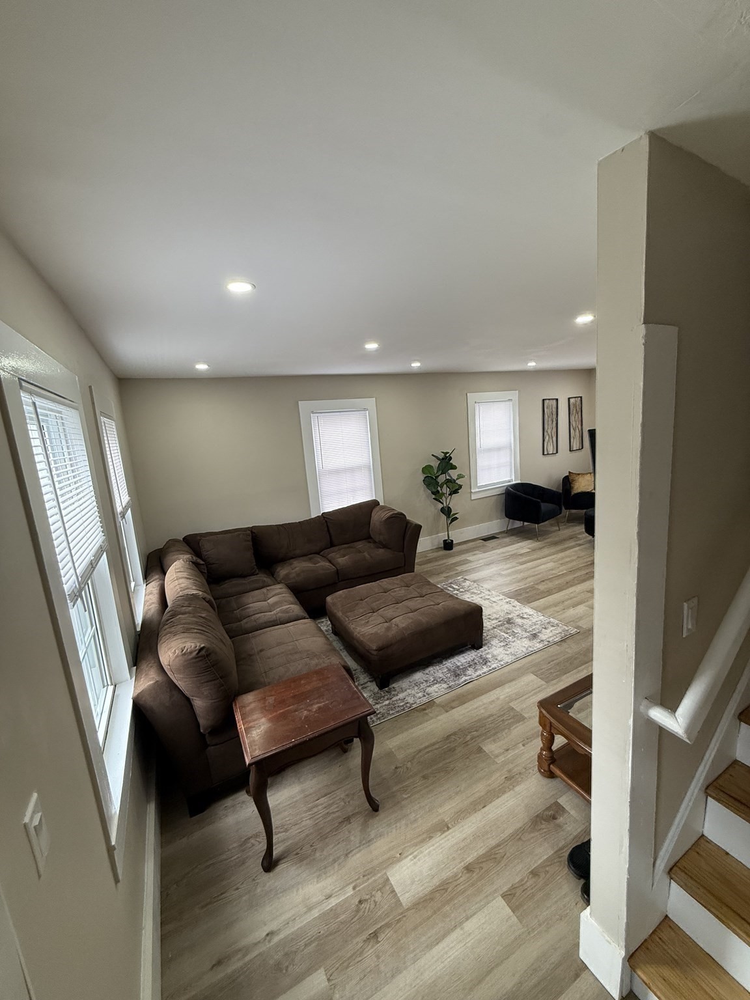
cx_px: 375
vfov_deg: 102.1
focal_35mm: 14
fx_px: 404
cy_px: 500
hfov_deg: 85.7
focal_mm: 2.22
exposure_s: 1/120
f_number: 2.2
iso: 250
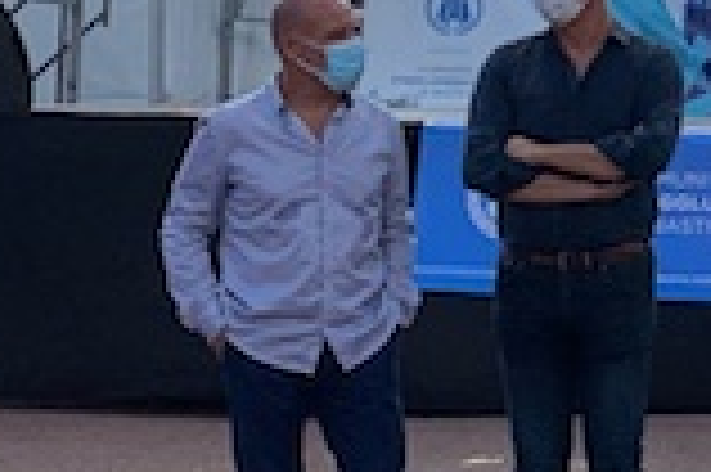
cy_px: 27
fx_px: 2703
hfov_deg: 13.6
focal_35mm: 137
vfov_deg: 9.9
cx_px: 1228
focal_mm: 4.25
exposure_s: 1/2994
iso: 25
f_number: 1.8
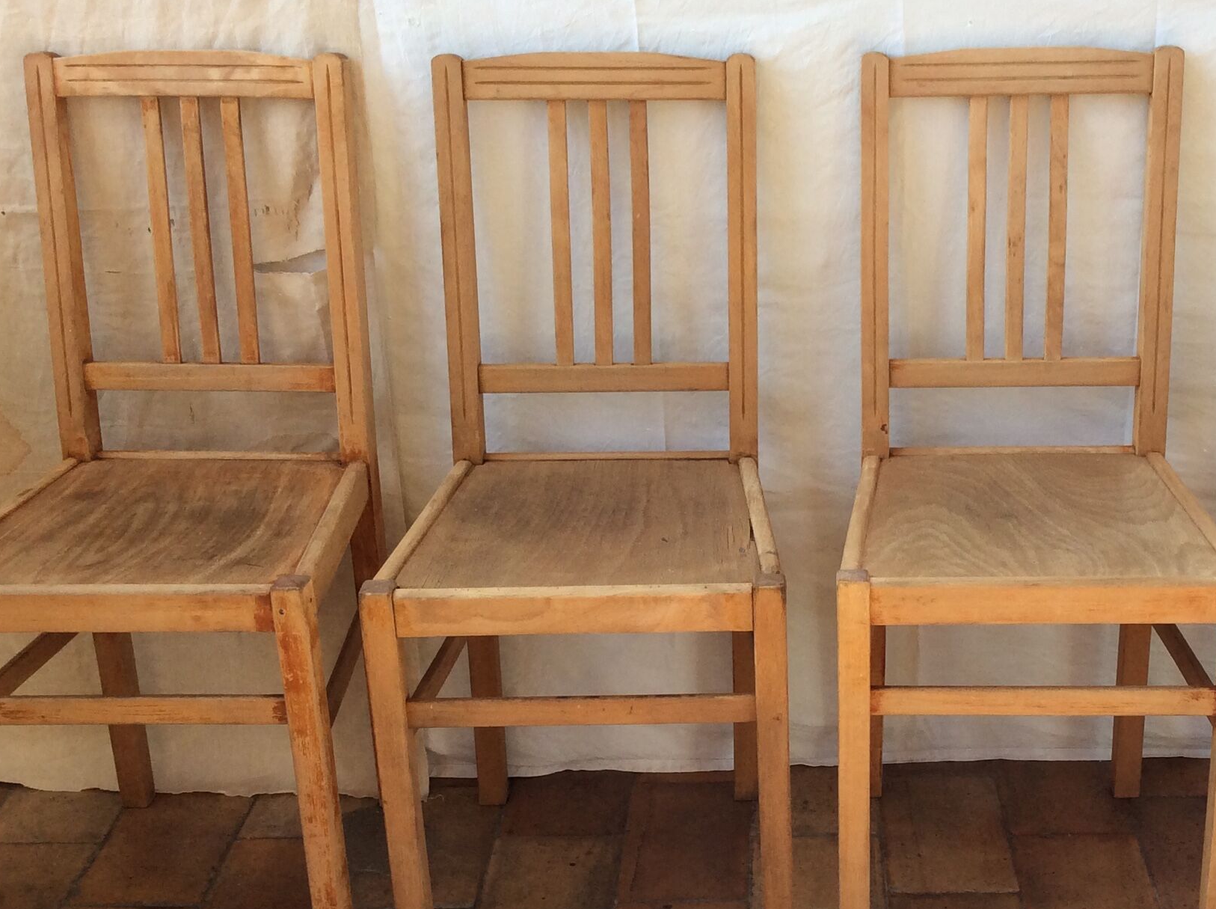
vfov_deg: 28.5
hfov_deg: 37.2
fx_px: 1789
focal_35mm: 51
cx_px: 804
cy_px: 530
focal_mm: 3.3
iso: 32
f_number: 2.4
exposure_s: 1/161
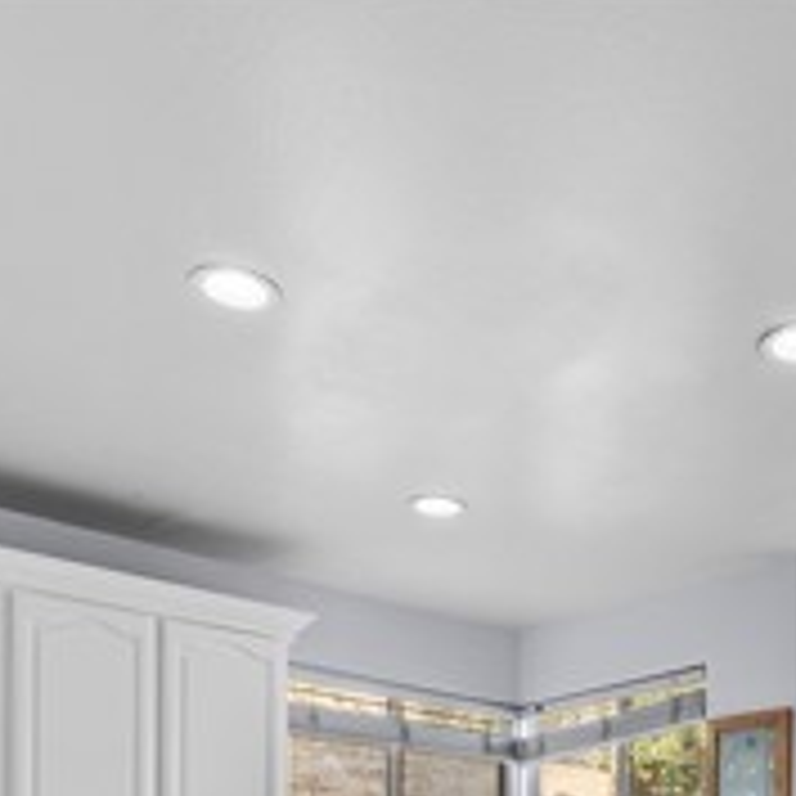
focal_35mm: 43
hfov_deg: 37.2
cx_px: 684
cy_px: 938
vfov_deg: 32.8
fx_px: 1119
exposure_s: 1/4
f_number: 9
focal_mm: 14
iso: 250
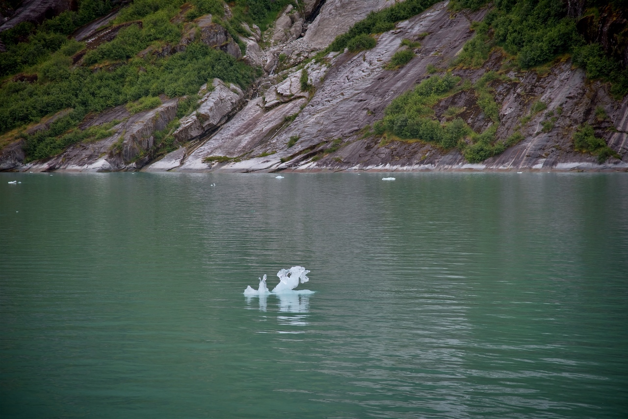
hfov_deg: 17.1
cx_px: 314
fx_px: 2094
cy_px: 210
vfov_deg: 11.4
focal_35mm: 120
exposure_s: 1/250
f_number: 4
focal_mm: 120
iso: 110
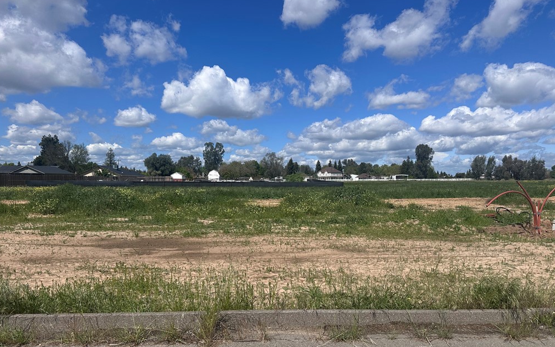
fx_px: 393
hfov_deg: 70.4
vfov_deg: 47.5
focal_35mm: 26
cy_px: 196
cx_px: 281
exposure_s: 1/8197
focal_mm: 6.86
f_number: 1.78
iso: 80
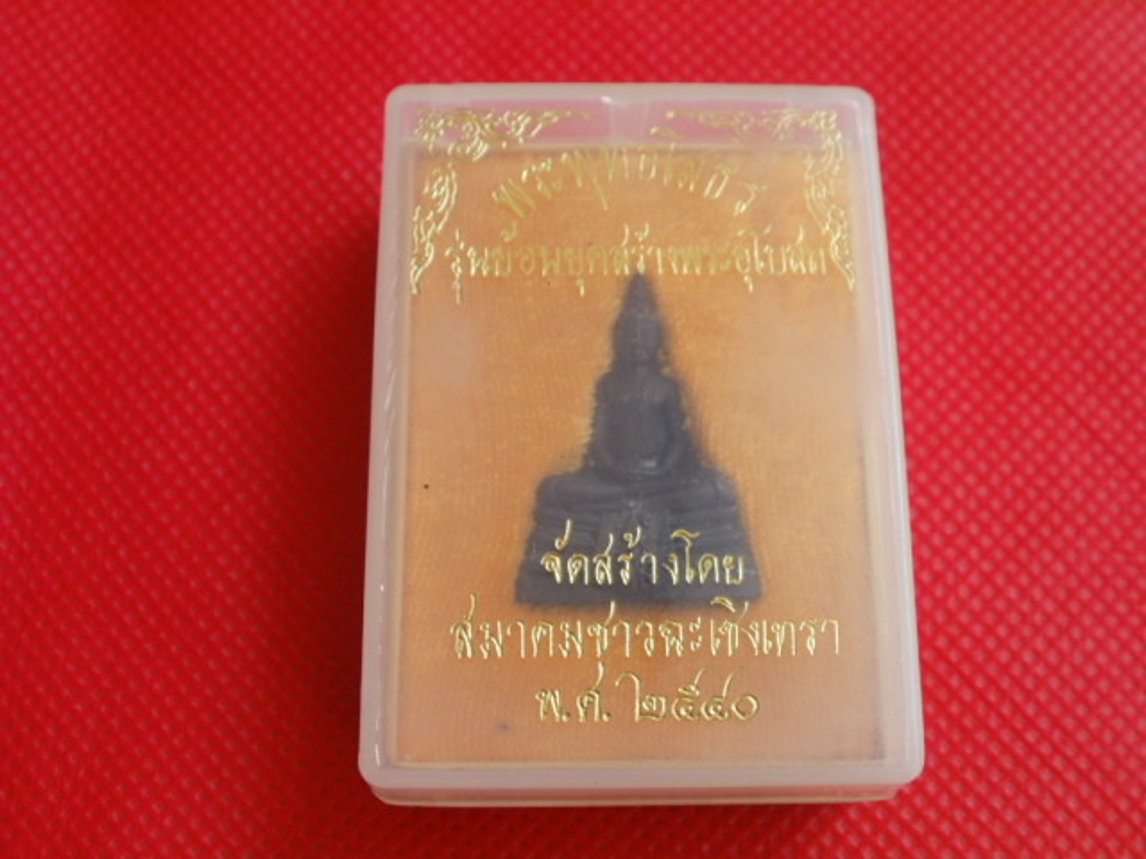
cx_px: 573
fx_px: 1457
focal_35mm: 44
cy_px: 430
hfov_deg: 42.9
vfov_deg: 32.9
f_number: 4
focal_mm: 7.7
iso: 100
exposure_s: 1/60
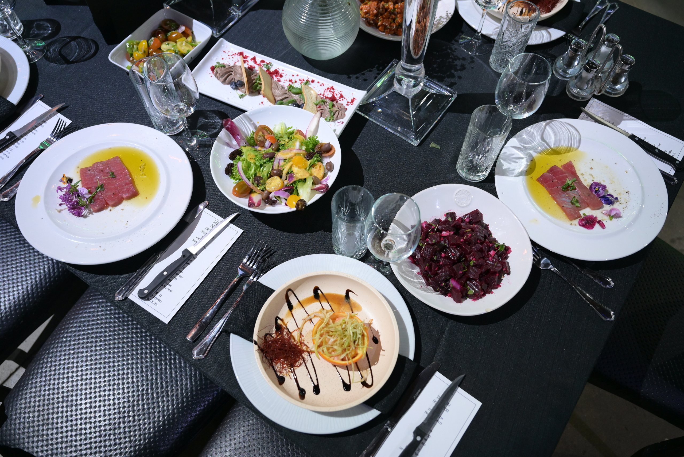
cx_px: 342
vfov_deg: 45.7
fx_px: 542
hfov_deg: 64.5
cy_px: 228
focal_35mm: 28
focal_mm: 28.5
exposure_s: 1/60
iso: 1600
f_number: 4
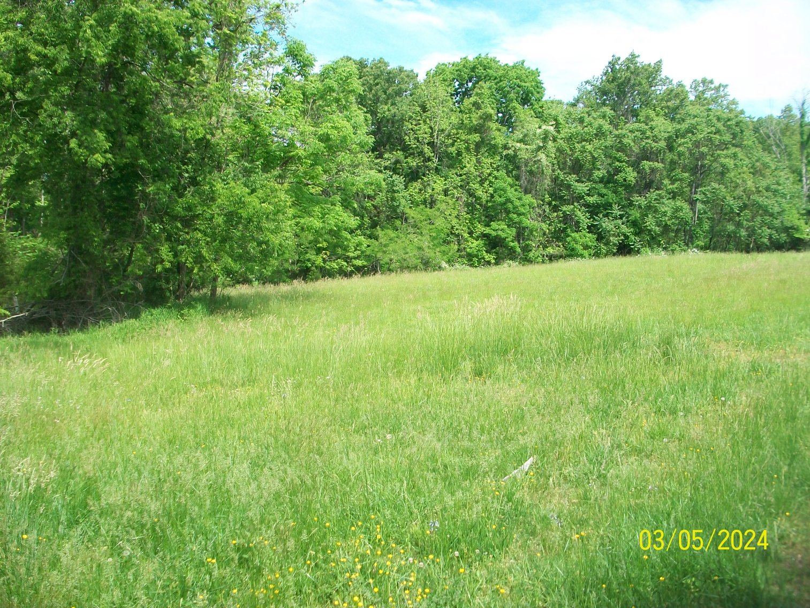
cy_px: 304
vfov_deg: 41.8
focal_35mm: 34
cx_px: 405
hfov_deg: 54.0
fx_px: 796
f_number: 2.8
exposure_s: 1/640
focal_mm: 5.7
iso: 80
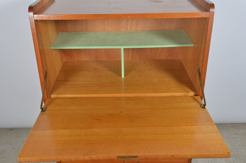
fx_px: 245
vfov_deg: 36.7
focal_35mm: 36
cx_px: 123
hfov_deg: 53.2
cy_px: 82
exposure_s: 1/125
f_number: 11
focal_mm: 24
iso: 100
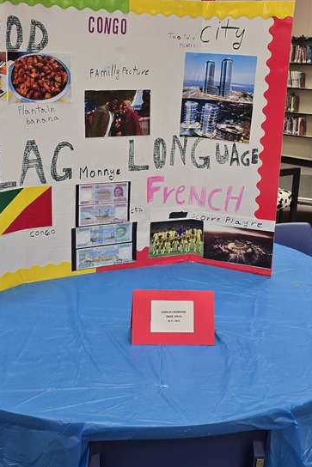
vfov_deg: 43.4
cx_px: 167
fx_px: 585
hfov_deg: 29.9
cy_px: 191
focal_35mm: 45
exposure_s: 1/120
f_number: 1.7
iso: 80
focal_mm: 6.3
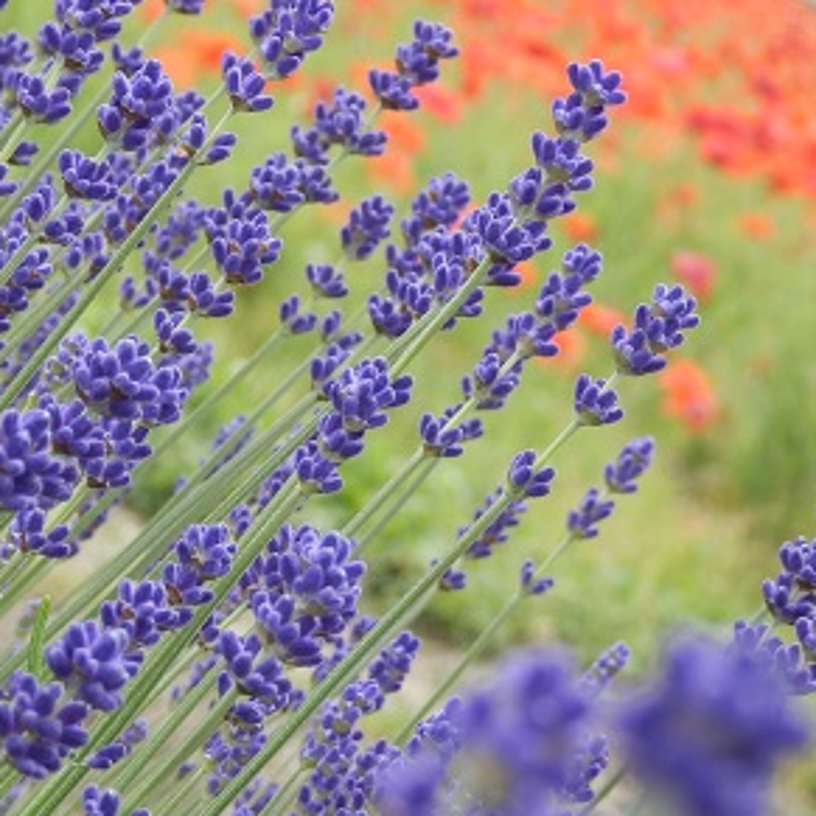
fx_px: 5147
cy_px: 236
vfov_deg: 9.1
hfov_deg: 9.0
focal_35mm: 193
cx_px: 53
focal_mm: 19
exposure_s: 1/125
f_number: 5
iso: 80
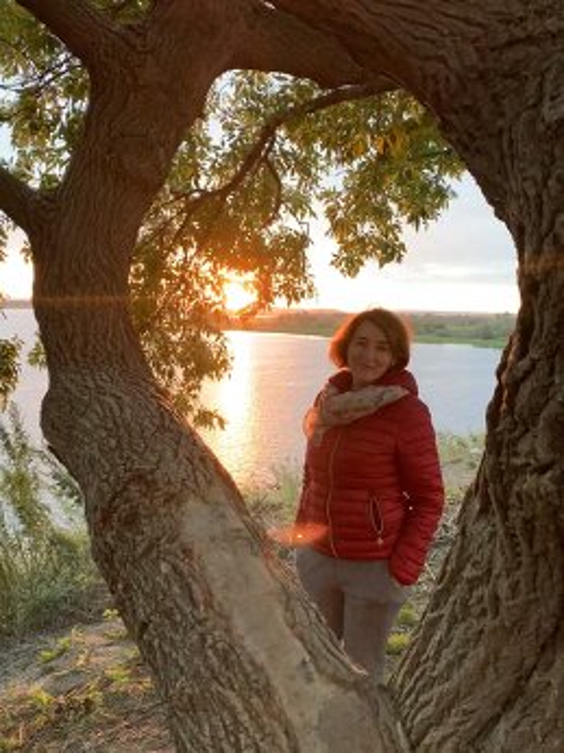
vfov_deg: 67.3
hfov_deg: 53.0
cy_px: 376
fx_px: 566
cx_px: 282
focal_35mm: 26
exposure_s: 1/60
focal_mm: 4.25
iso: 200
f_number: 1.8
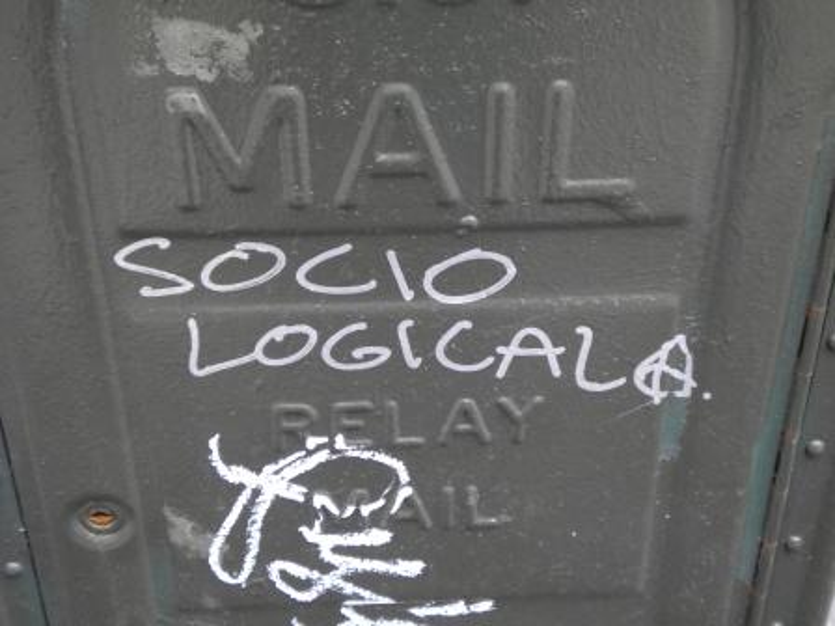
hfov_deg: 36.8
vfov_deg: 28.0
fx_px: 1254
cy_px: 313
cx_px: 418
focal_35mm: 52
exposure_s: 1/63
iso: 216
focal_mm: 9.3
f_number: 3.9
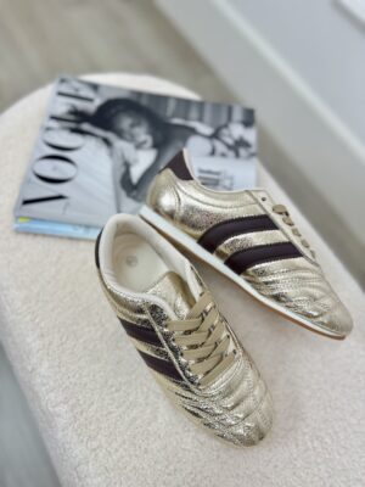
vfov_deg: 71.6
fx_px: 337
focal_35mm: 24
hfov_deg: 56.8
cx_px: 182
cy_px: 244
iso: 80
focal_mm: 6.76
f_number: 1.78
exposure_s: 1/172
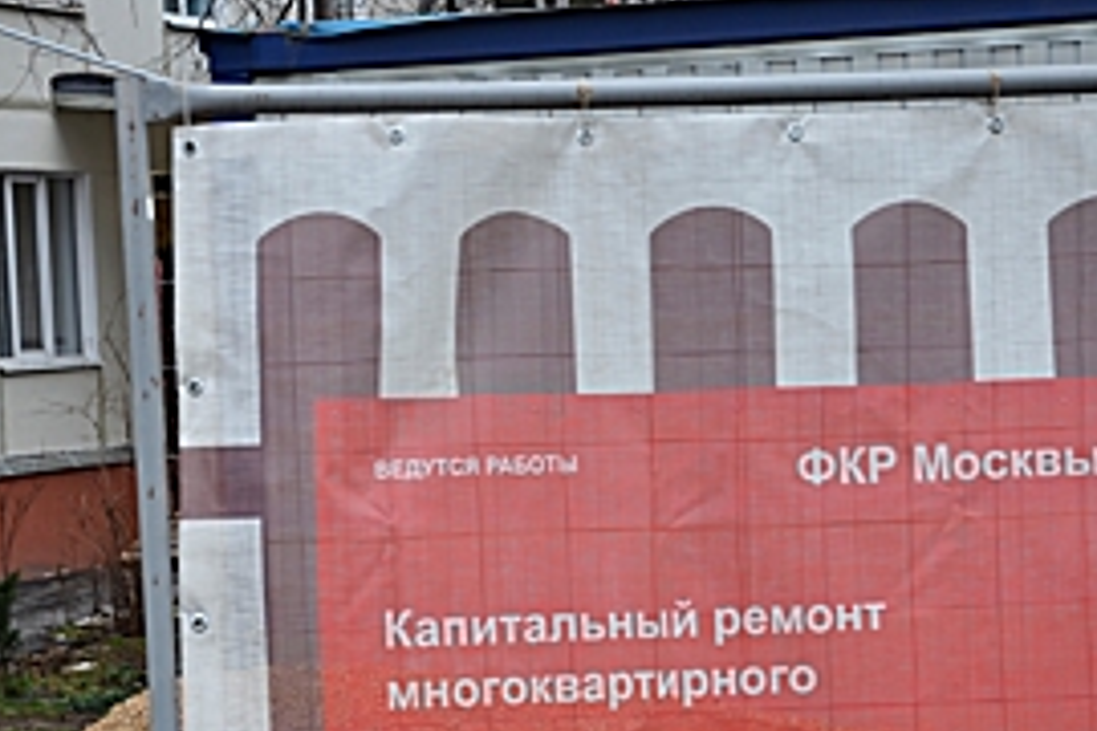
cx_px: 390
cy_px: 699
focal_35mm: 117
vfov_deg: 11.6
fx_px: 3565
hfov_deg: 17.5
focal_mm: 40
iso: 100
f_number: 4.8
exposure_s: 1/13
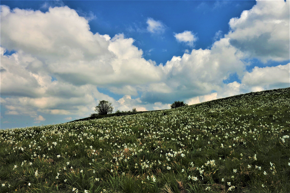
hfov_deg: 54.5
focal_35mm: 35
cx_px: 145
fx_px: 282
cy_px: 96
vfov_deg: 37.8
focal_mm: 35
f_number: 11
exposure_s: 1/500
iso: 200
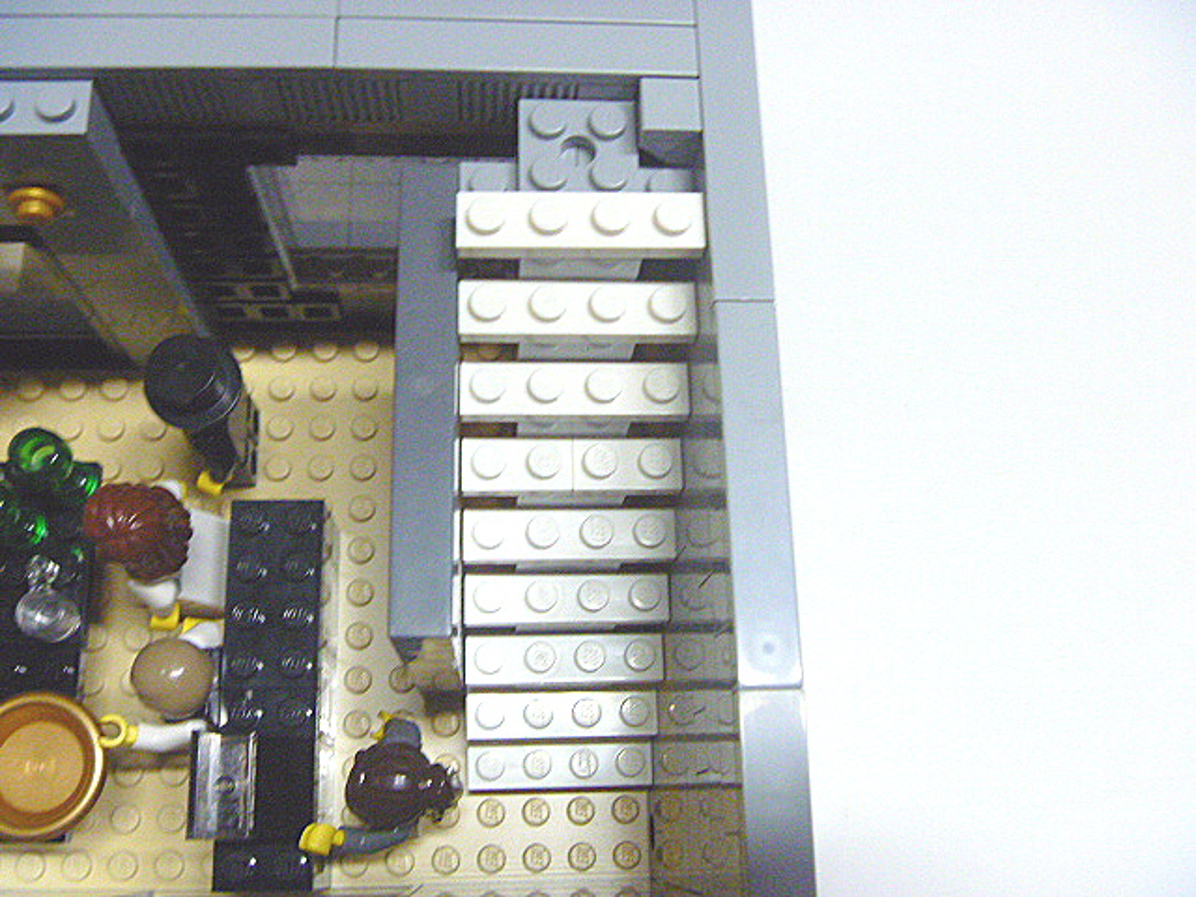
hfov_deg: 52.6
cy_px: 448
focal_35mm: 35
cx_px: 598
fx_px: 1209
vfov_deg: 40.7
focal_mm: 6.3
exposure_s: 1/40
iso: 800
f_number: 3.5
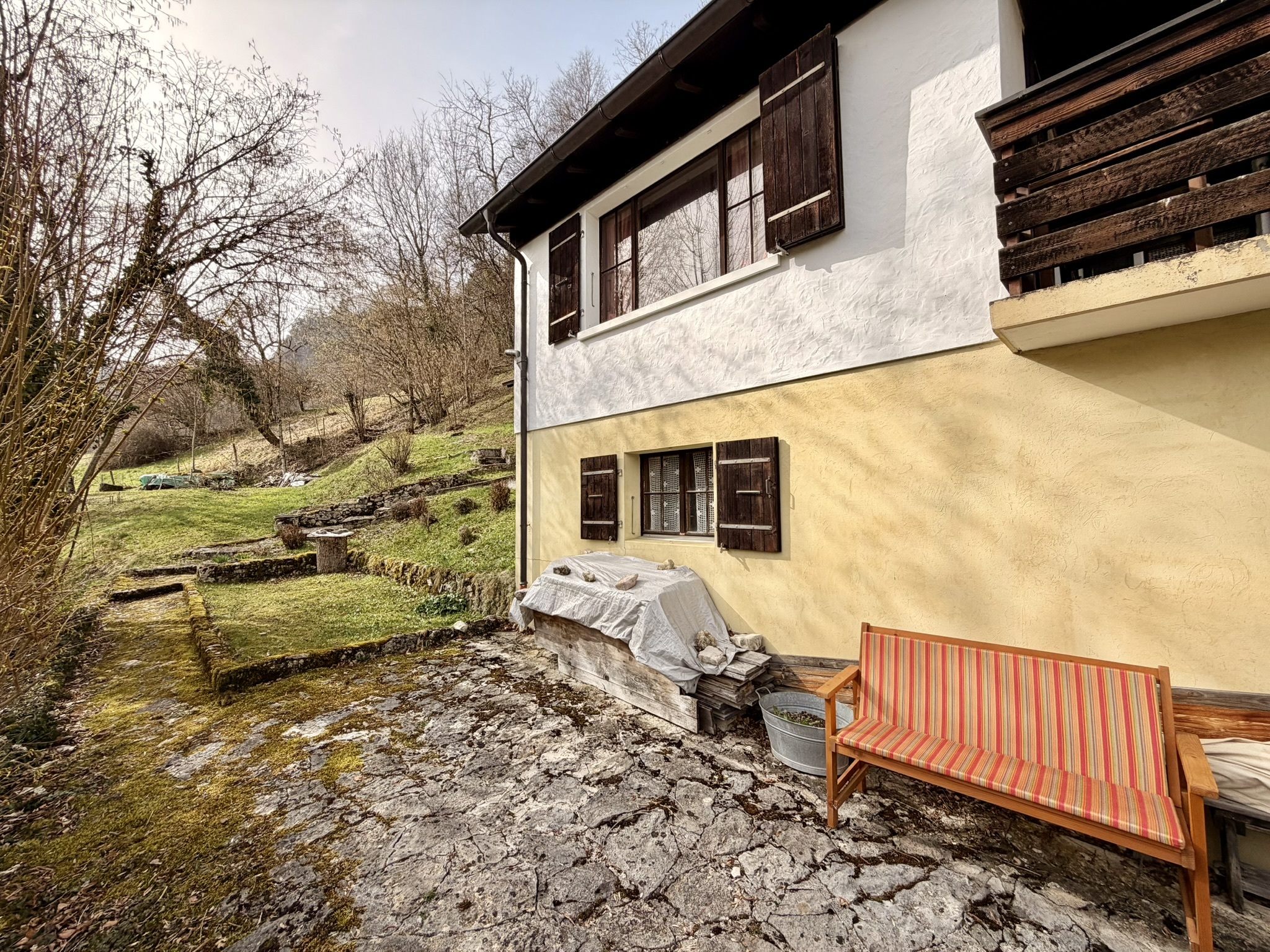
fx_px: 514
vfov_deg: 85.7
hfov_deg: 102.1
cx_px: 635
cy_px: 476
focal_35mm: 14
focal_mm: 2.22
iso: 32
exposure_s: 1/770
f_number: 2.2
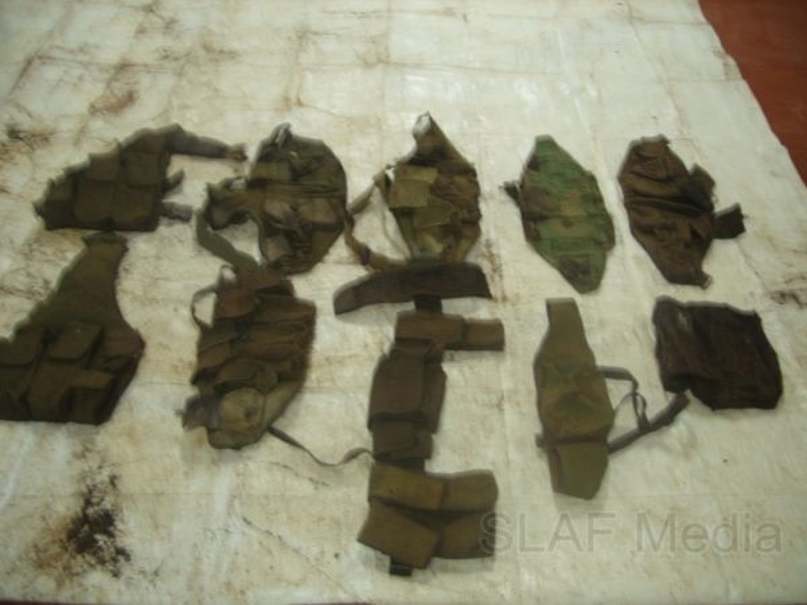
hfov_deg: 49.0
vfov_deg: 37.7
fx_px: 886
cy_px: 302
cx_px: 404
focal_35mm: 38
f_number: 2.8
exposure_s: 1
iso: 100
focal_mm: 7.8
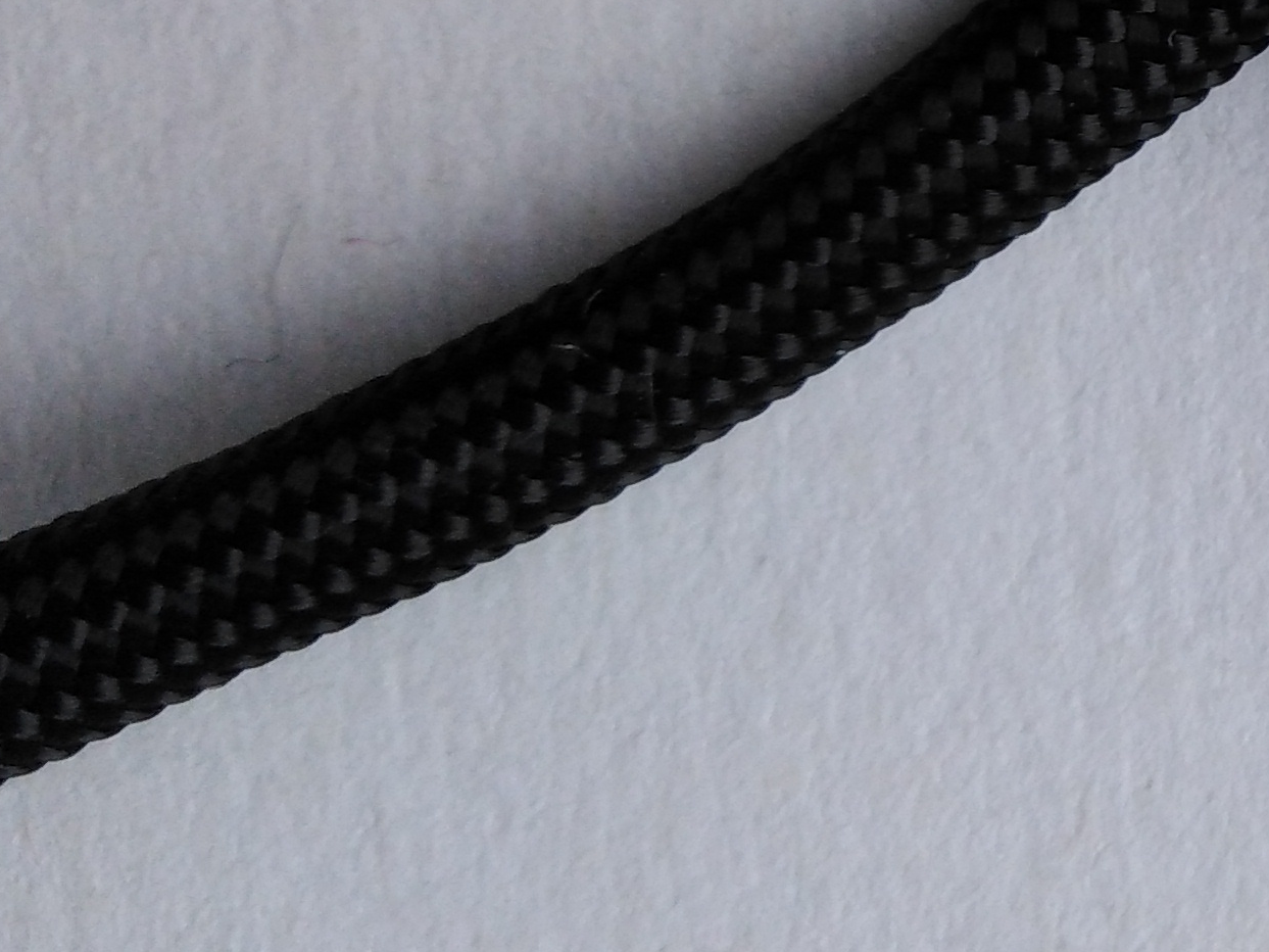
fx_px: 3189
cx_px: 1986
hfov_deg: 19.2
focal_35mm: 87
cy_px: -67
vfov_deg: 16.5
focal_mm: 3.46
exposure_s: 1/30
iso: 131
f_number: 2.2
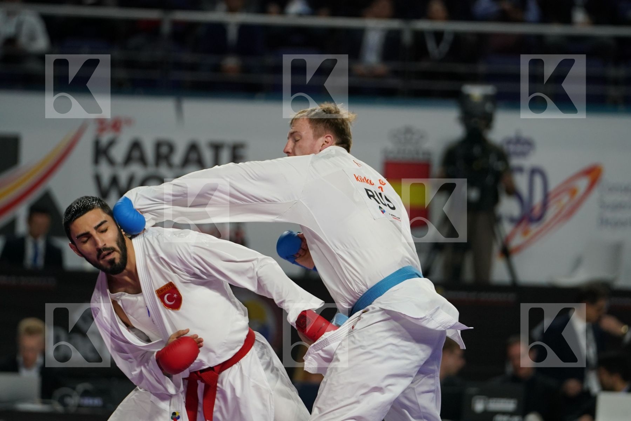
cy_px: 210
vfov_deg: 4.6
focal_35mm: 300
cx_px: 316
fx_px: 5258
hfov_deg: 6.9
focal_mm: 200
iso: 1250
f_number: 2.8
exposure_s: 1/1000
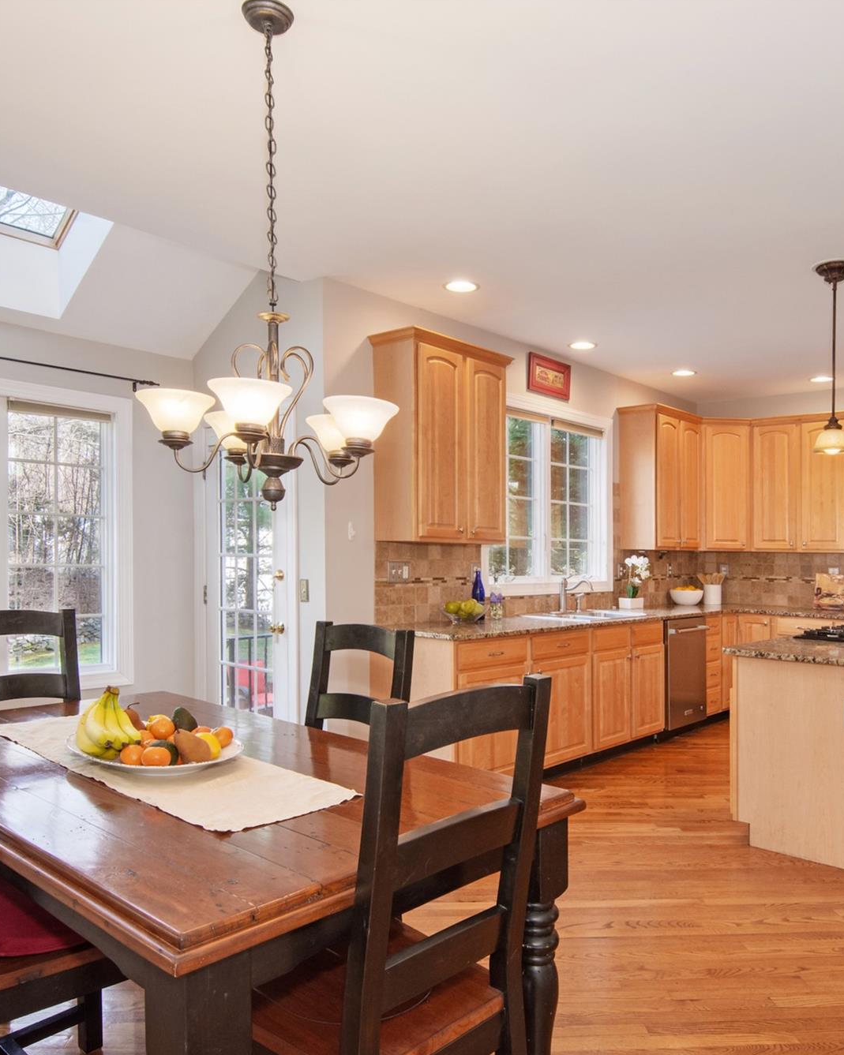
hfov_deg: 59.0
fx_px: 741
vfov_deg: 70.9
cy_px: 533
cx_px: 487
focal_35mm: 24
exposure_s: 1/80
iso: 640
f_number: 11
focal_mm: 11
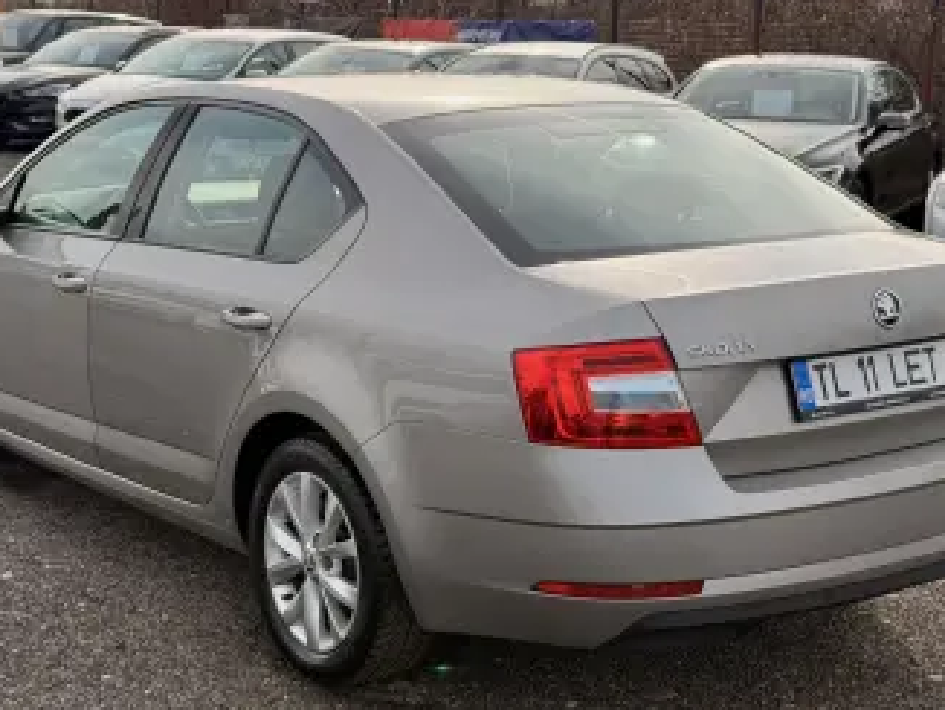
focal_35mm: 53
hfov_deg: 36.1
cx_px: 458
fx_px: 1448
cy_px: 377
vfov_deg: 27.6
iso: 64
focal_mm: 6.76
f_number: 1.78
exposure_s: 1/2865
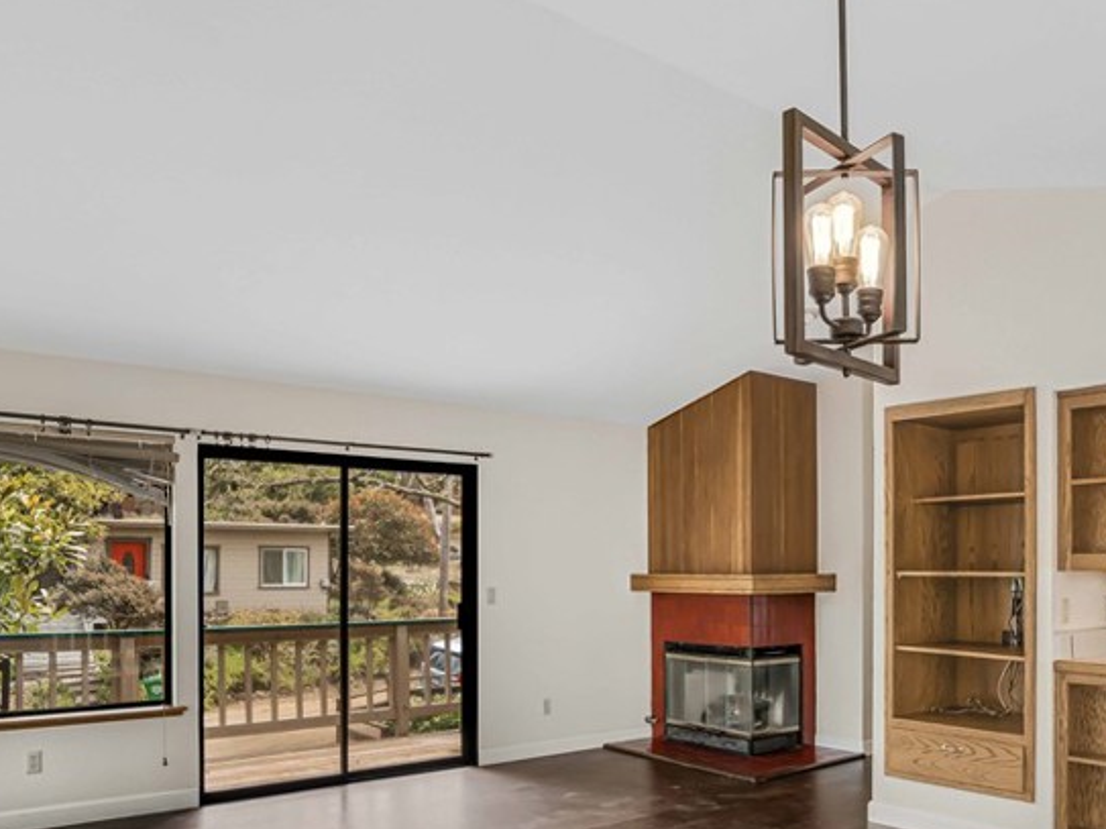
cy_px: 571
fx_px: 926
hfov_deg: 61.0
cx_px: 674
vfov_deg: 47.2
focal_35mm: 29
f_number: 7.1
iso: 400
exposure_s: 1/80
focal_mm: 16
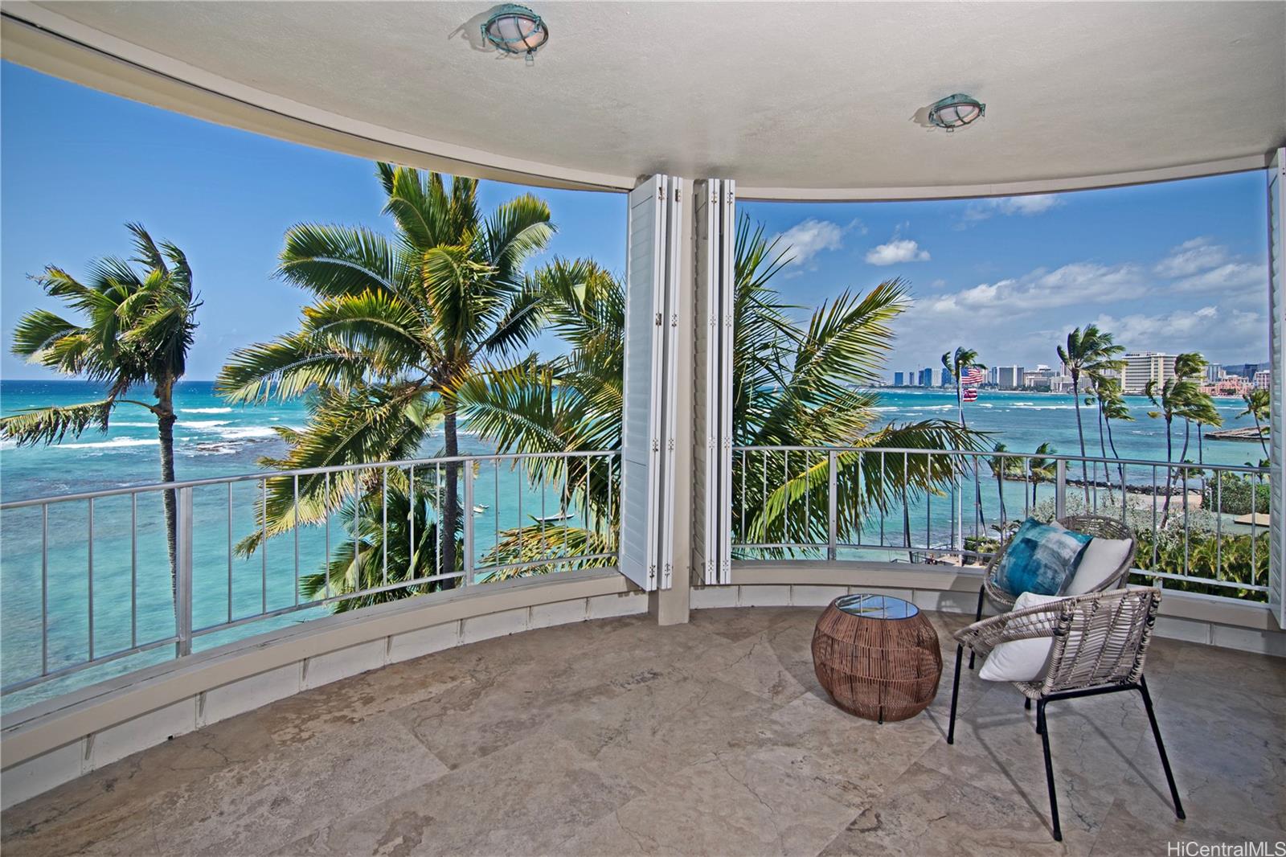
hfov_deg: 96.7
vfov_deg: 73.7
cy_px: 428
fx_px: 571
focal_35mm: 16
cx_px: 643
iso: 100
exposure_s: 1/200
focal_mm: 11
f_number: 7.1
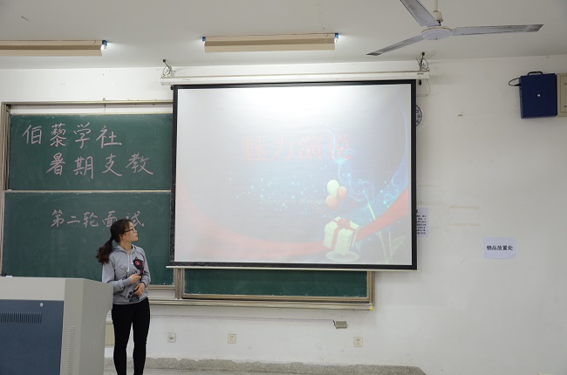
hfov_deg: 46.5
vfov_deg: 31.7
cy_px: 188
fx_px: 660
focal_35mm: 42
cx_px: 284
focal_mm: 28
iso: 800
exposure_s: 1/45
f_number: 4
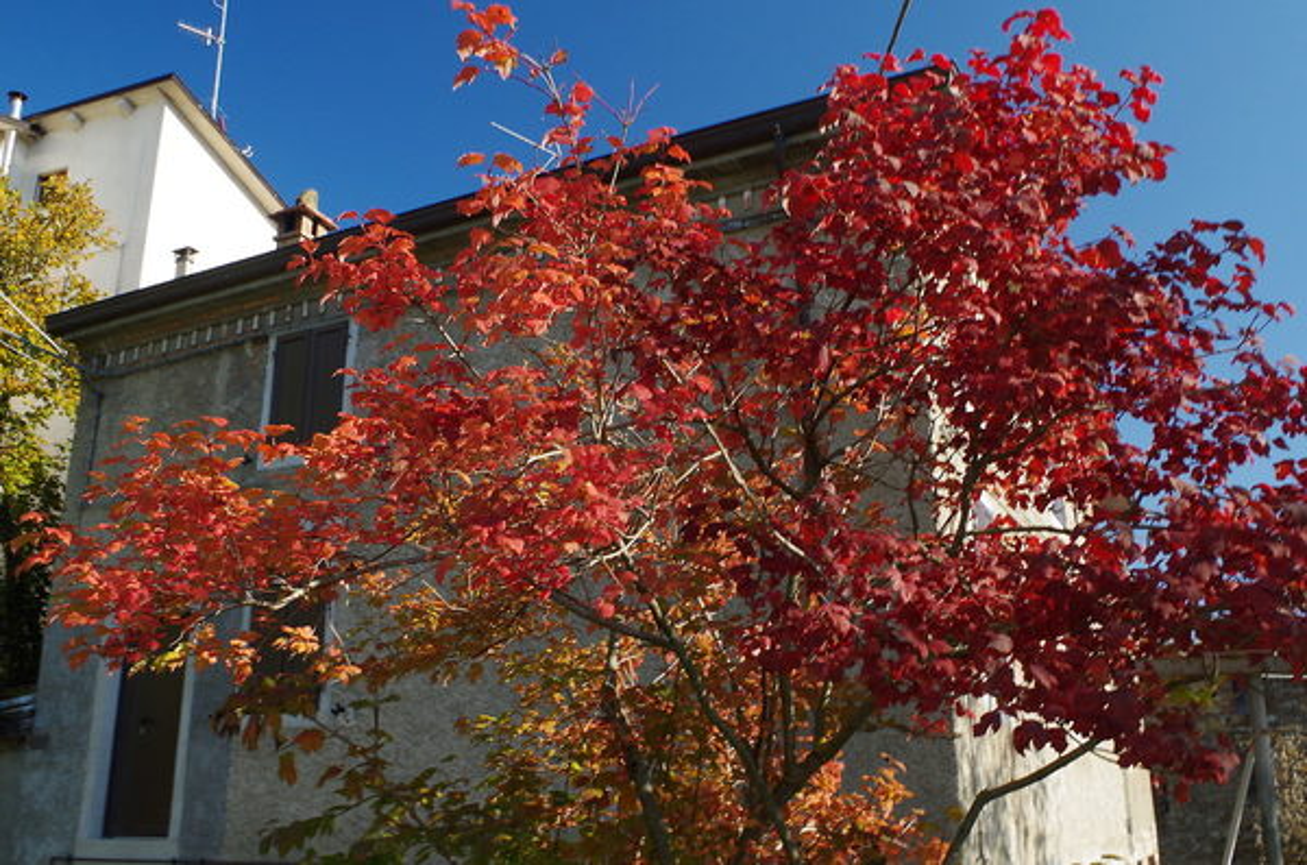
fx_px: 1231
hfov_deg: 55.9
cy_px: 432
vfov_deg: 38.7
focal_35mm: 34
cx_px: 654
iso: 400
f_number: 11
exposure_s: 1/60
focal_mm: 23.13
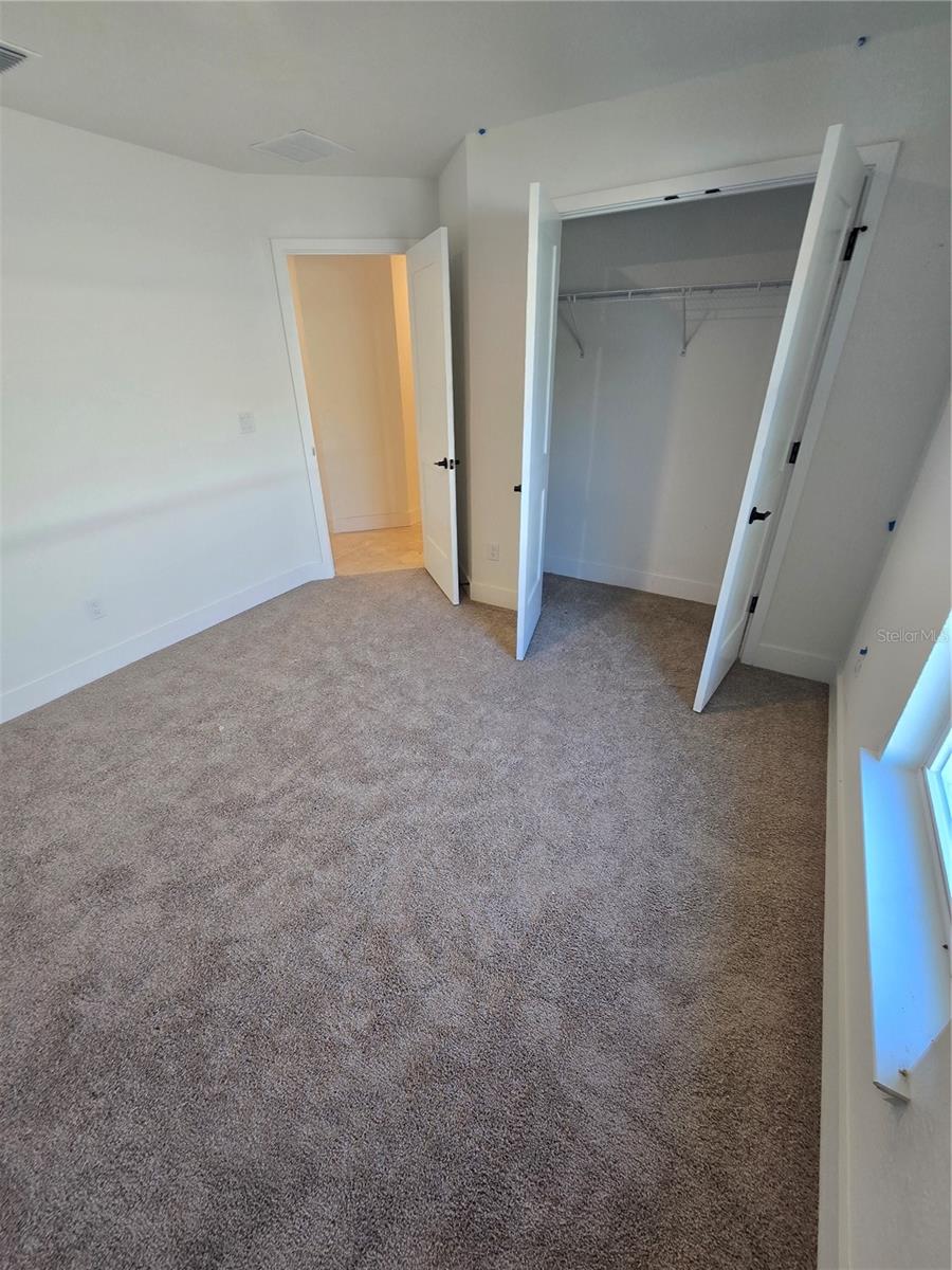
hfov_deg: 89.9
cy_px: 635
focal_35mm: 13
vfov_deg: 106.2
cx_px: 476
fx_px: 477
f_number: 2.2
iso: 125
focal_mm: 2.2
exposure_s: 1/60
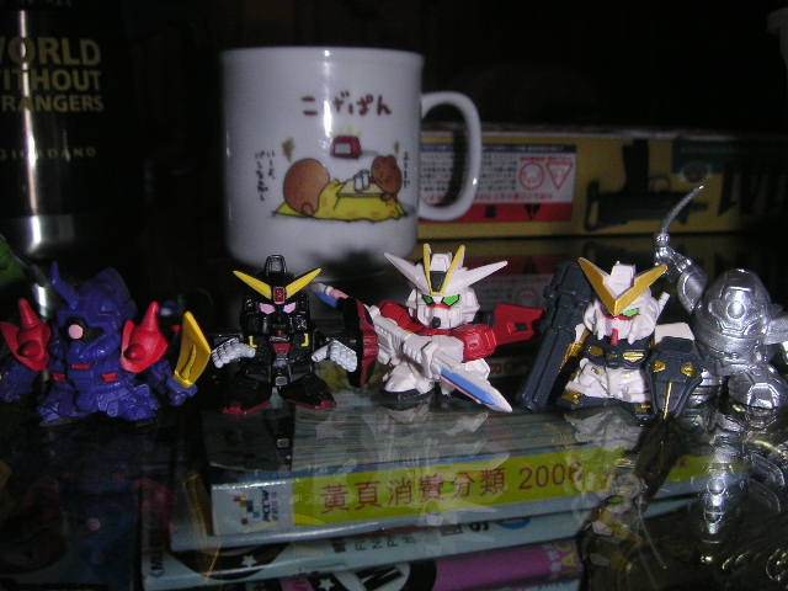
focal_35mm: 37
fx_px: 842
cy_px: 296
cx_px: 394
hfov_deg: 50.1
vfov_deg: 38.7
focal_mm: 5.7
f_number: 6.7
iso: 160
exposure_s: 1/45
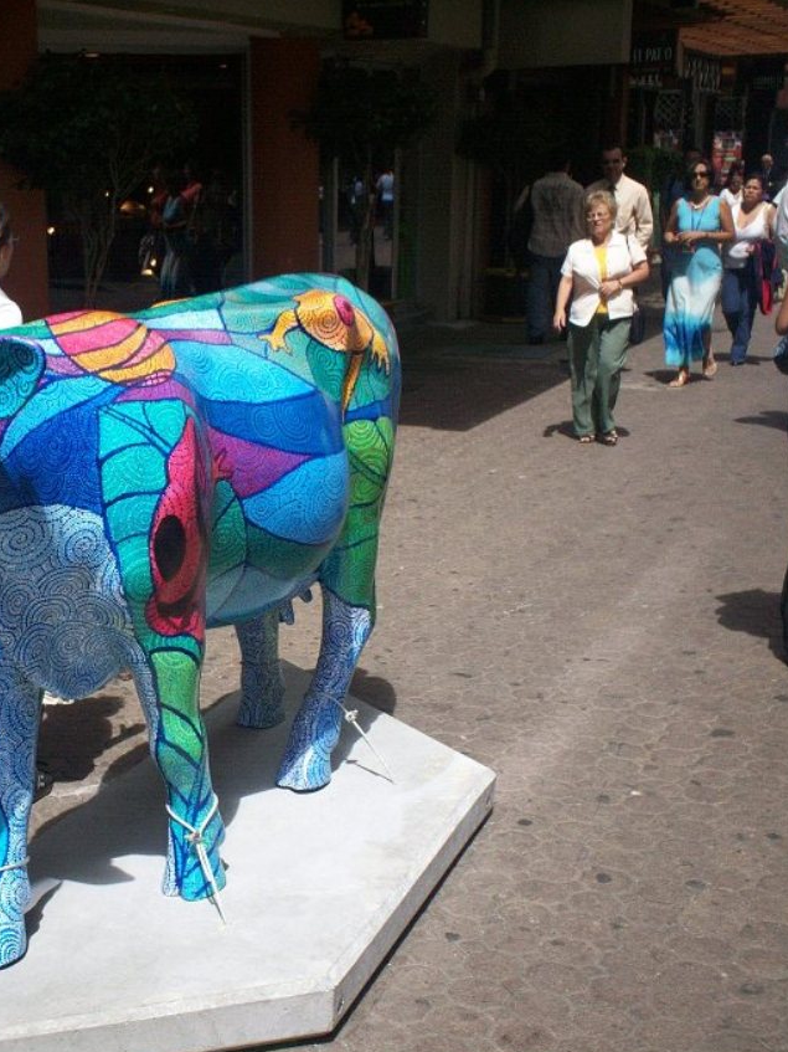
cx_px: 147
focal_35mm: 49
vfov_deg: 38.9
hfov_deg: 29.0
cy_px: 527
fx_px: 1488
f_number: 4.5
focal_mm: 6
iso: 100
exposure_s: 1/561
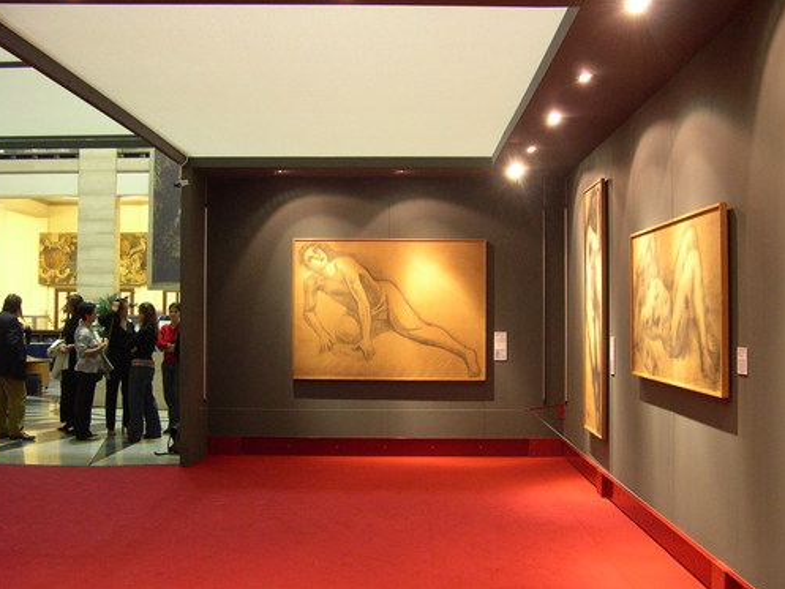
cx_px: 387
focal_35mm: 39
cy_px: 290
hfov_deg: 47.9
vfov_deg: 36.8
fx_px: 885
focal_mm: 8
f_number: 2.8
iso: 400
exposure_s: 1/3.9
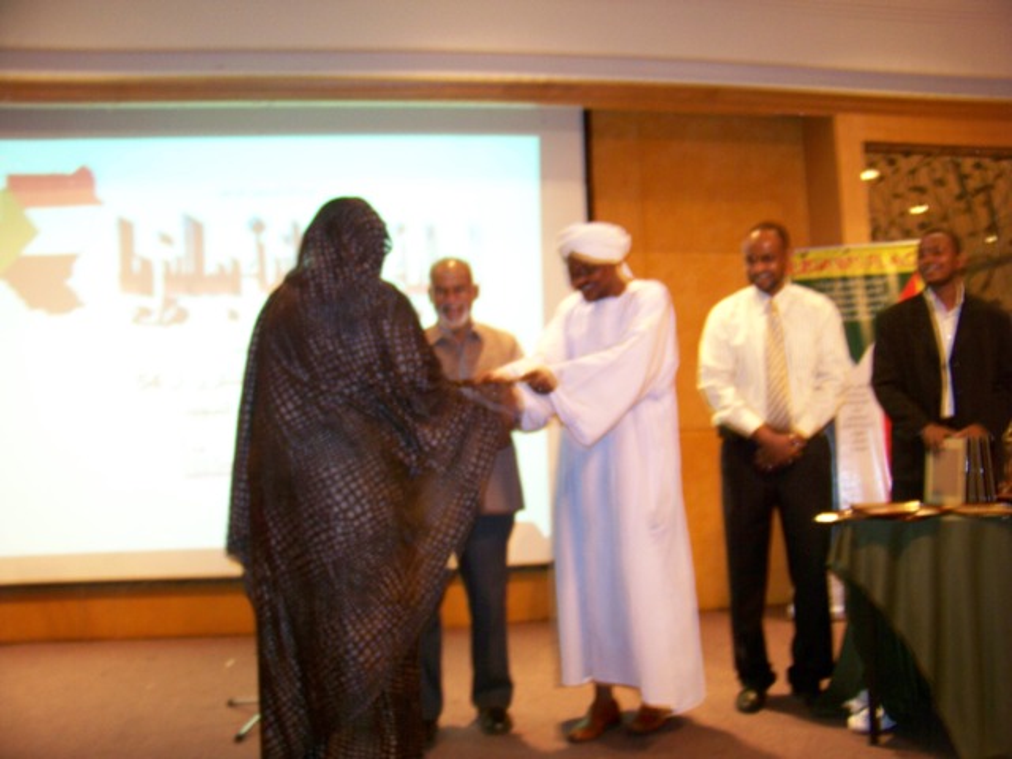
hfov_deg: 55.4
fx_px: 965
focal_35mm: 33
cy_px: 380
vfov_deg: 42.9
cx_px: 506
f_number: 2.8
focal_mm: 5.85
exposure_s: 1/8
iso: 200
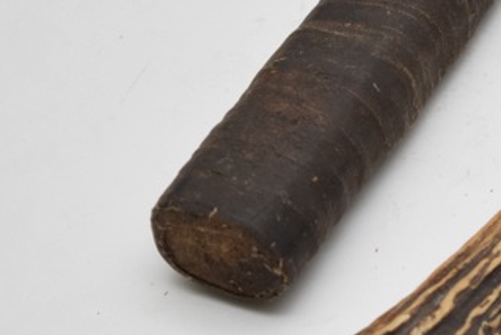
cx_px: 777
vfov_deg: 5.3
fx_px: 3600
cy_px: 97
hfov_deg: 7.8
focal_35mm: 259
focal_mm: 55
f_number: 5.6
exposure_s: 1/100
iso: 800
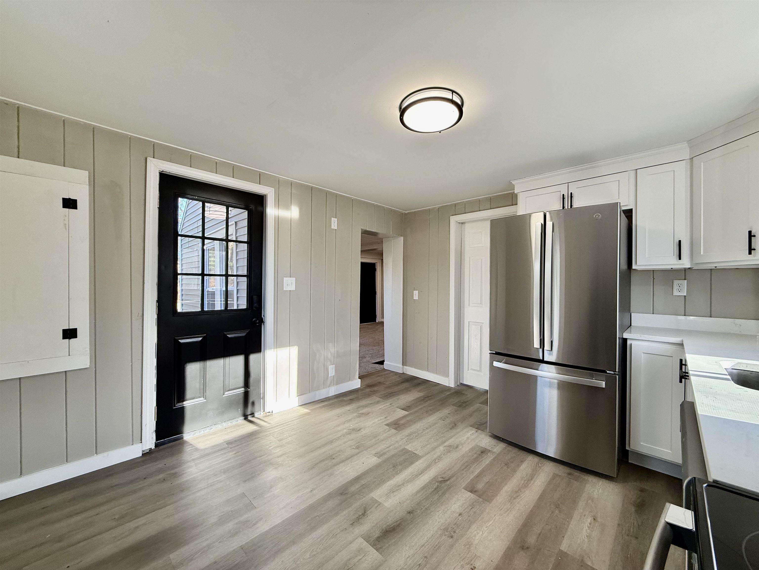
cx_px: 380
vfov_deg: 85.7
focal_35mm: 14
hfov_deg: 102.1
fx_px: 307
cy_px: 285
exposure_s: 1/120
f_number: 2.2
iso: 125
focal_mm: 2.22
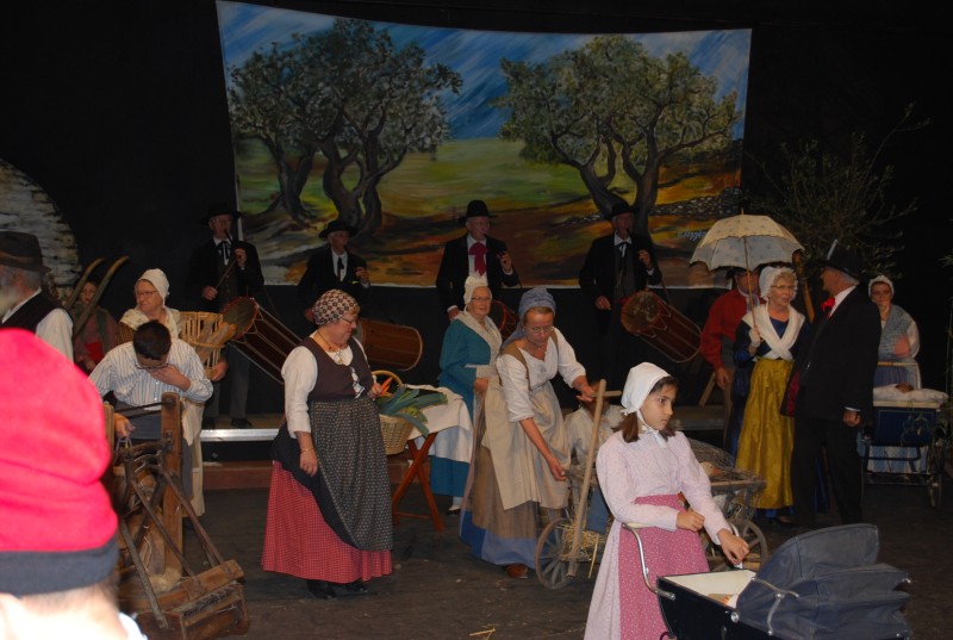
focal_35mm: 44
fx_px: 1154
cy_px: 320
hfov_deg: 44.9
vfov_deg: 31.0
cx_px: 476
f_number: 4.8
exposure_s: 1/60
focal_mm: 29
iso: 250
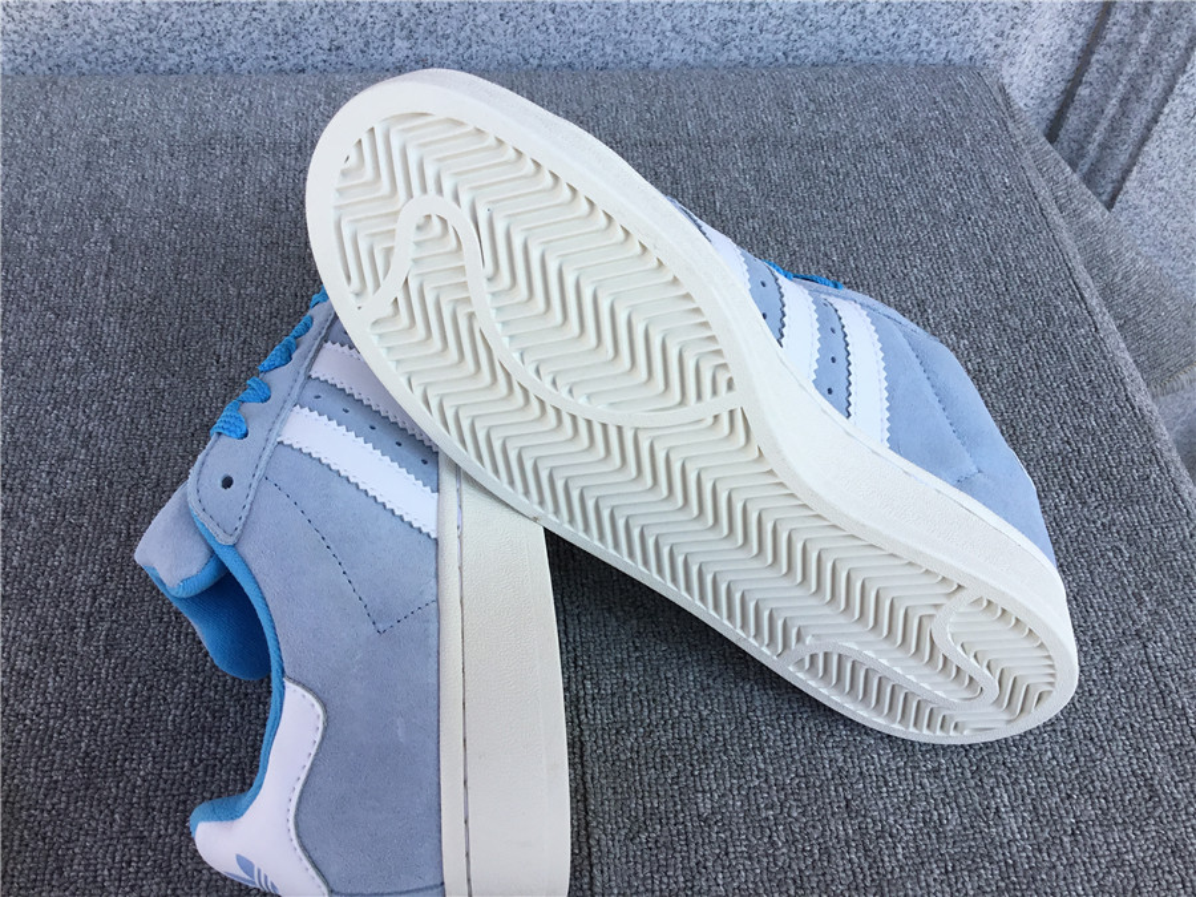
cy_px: 448
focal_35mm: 31
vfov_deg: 45.4
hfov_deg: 58.4
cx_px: 598
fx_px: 1071
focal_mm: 3.3
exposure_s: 1/409
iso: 25
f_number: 2.4
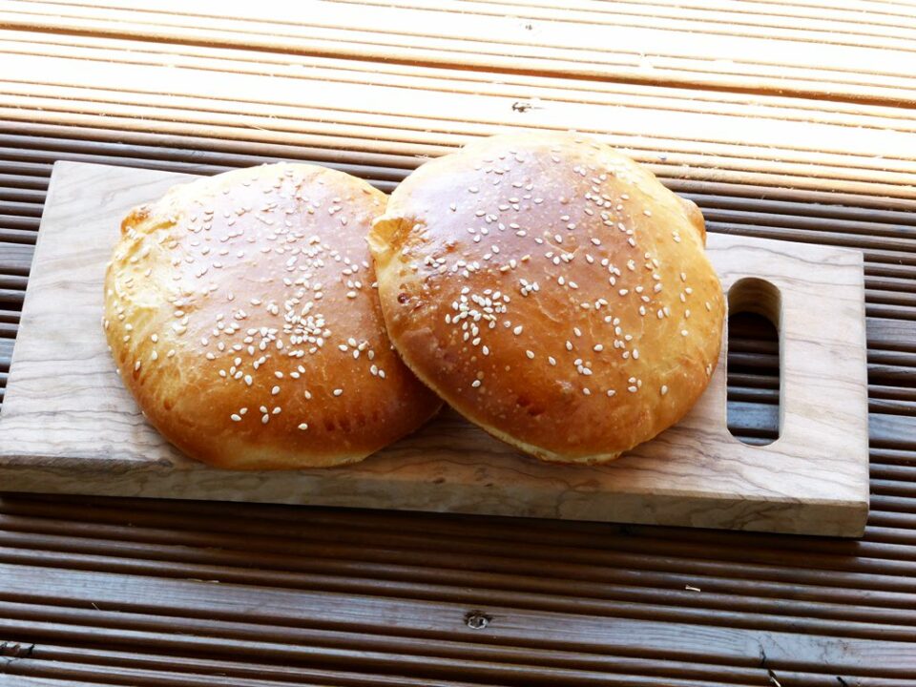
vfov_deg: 12.1
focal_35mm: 122
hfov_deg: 16.1
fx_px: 3228
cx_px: 458
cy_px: 344
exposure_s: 1/80
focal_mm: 21.8
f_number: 5.4
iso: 200
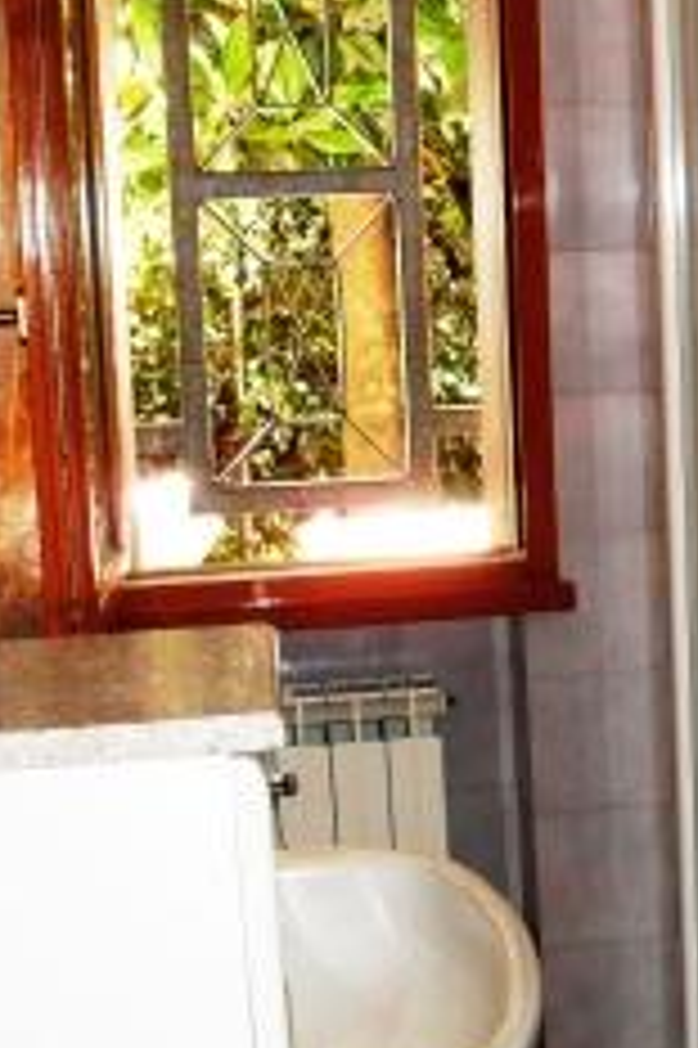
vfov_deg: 28.9
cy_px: 526
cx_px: 743
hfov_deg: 18.8
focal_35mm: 70
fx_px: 2039
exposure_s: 1/45
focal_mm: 6.2
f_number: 2.8
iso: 200
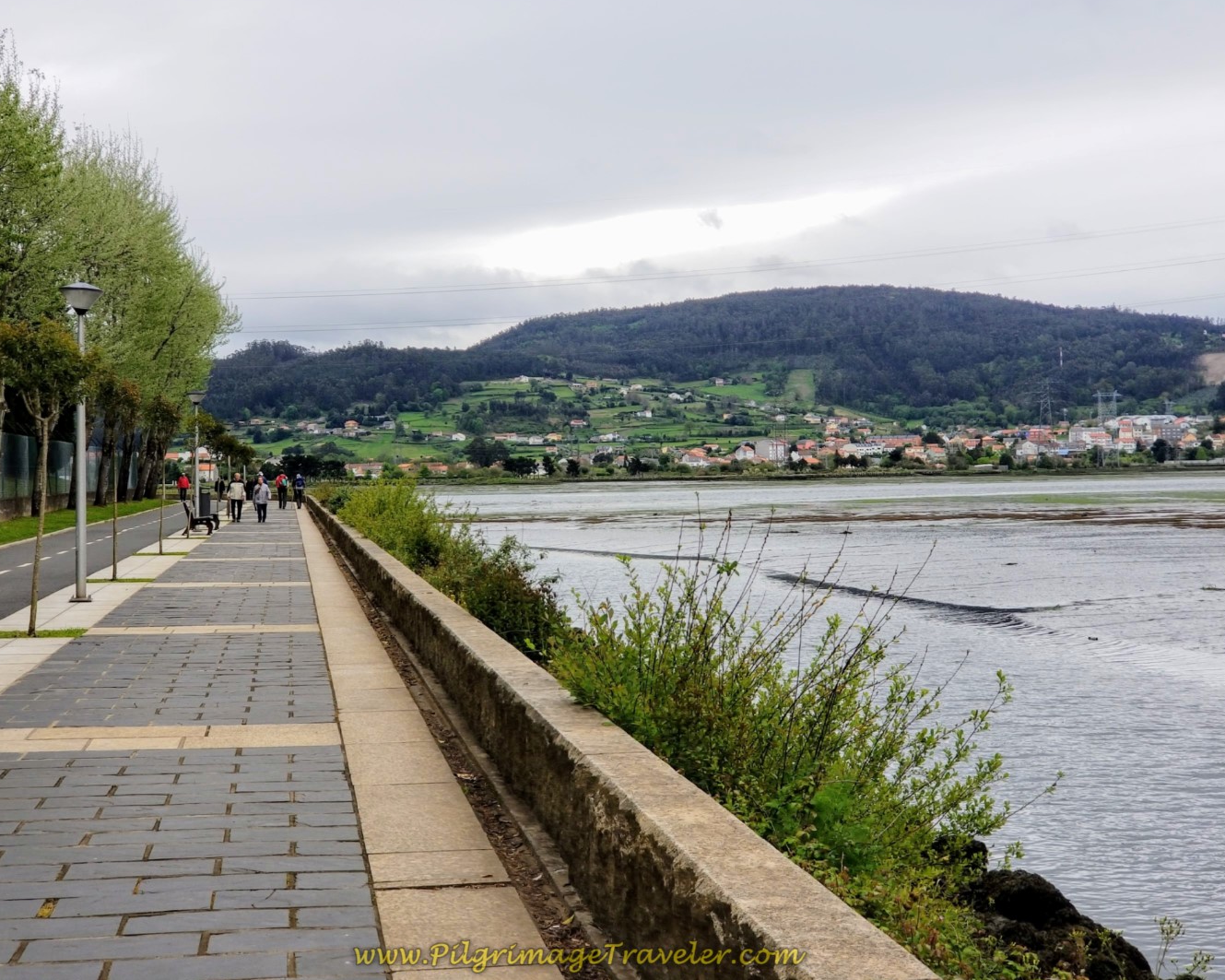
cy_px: 484
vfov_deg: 27.6
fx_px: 1994
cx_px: 575
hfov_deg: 34.1
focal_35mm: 55
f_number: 2.4
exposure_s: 1/477
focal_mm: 6
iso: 25
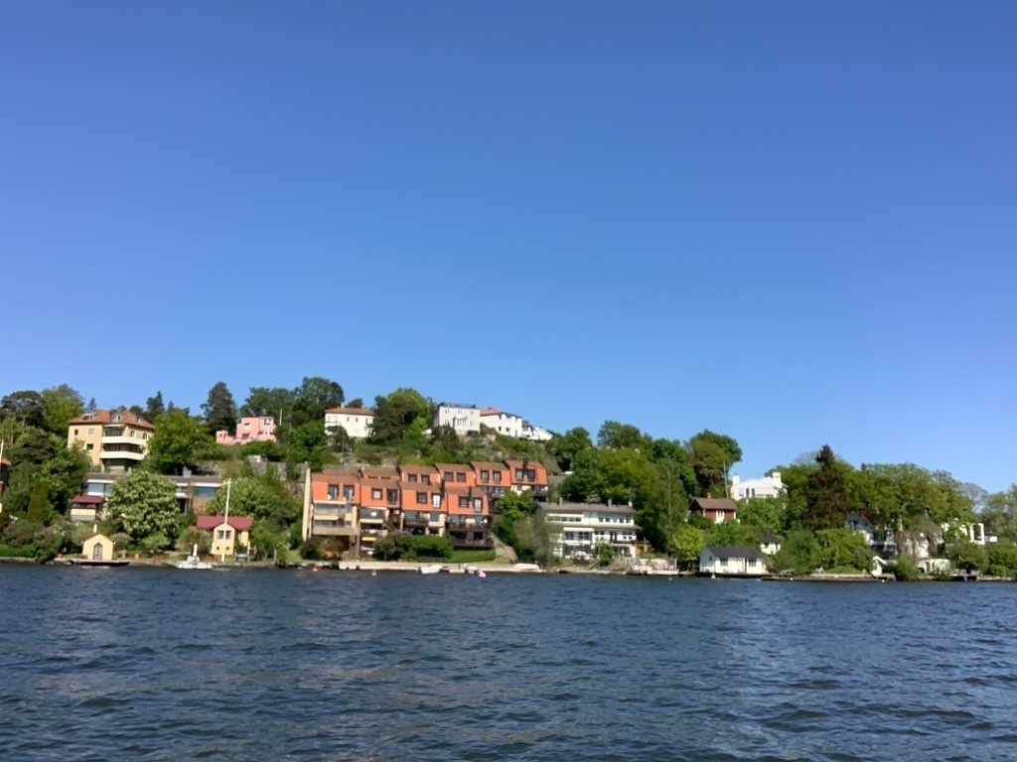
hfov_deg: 56.8
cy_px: 381
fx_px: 940
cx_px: 508
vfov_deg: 44.2
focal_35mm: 32
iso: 16
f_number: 2.2
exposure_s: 1/1208
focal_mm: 2.87
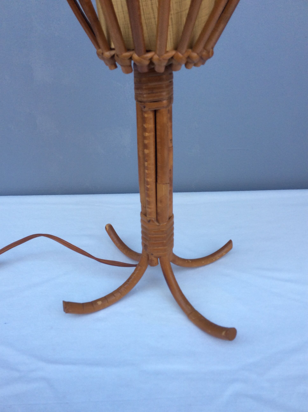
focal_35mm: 32
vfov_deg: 56.9
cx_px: 154
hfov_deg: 44.1
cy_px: 206
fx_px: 381
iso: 32
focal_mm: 3.3
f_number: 2.4
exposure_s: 1/217
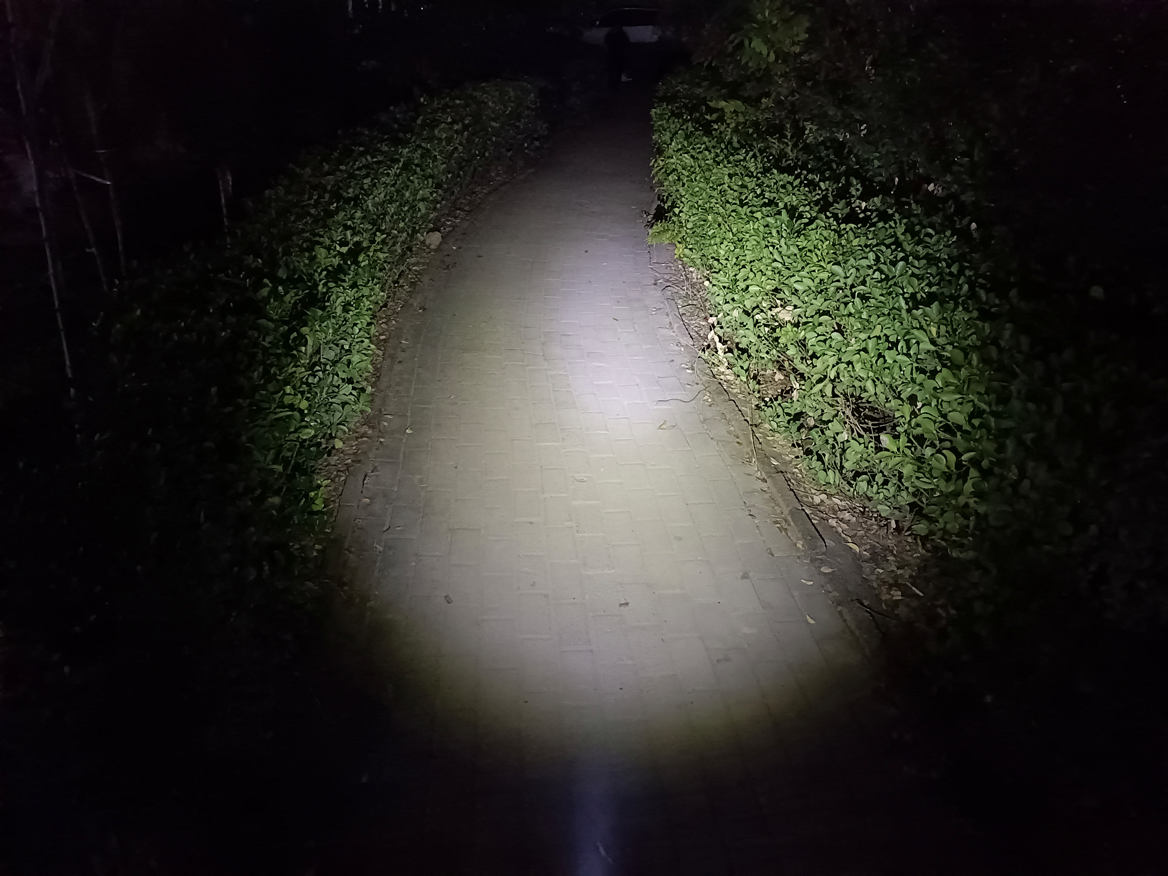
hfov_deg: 69.4
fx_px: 844
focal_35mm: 25
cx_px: 584
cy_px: 438
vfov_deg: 54.9
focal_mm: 4.71
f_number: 1.89
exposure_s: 1/20
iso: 13606
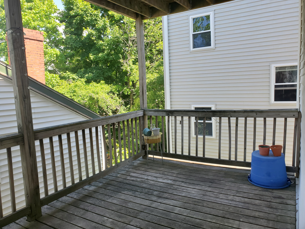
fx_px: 229
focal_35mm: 26
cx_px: 152
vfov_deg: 53.1
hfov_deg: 67.3
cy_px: 114
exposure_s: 1/196
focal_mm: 4.3
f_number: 2.4
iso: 50
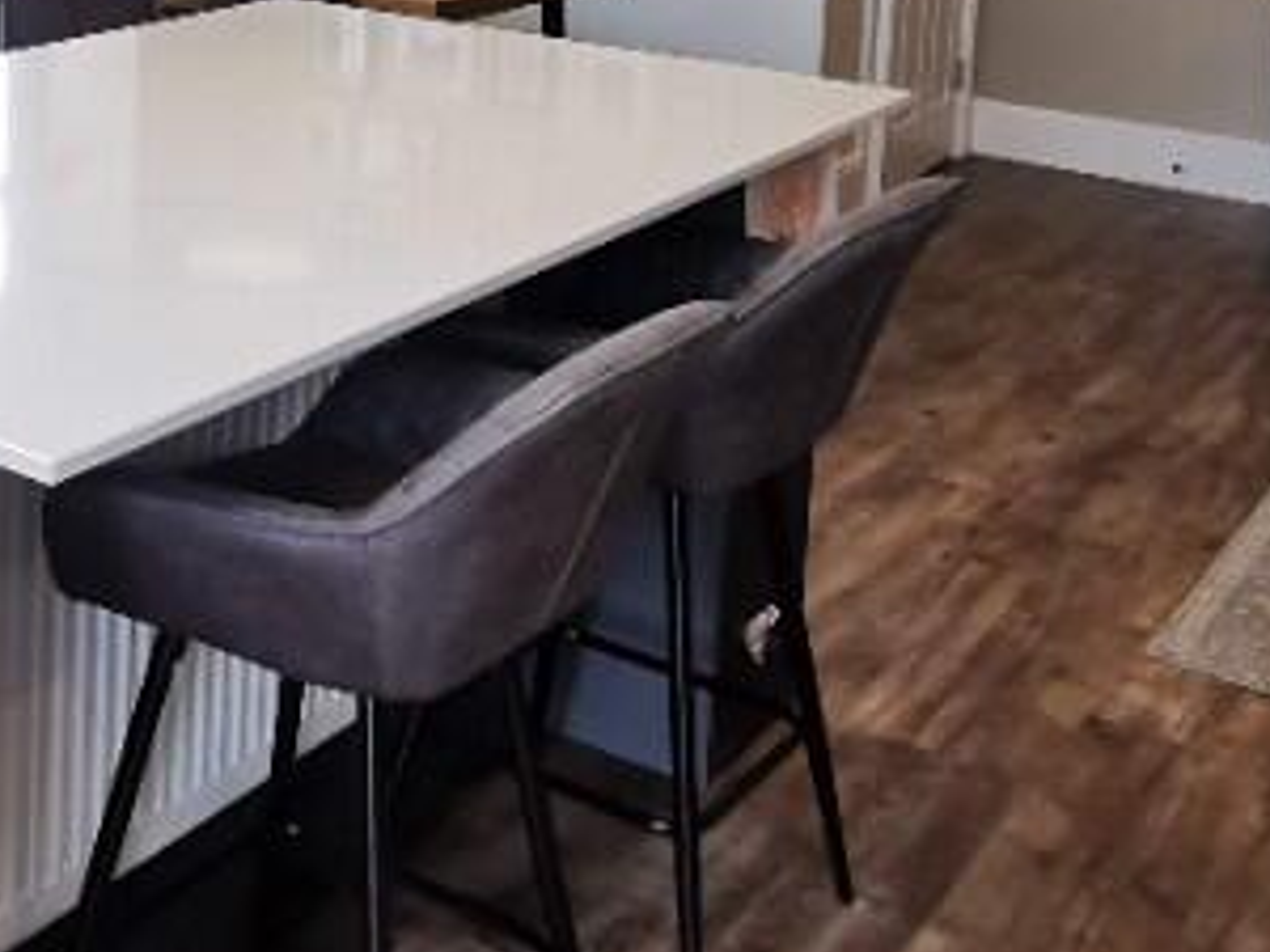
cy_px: -131
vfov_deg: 23.5
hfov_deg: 30.6
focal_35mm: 58
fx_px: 2128
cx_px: -38
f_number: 2.2
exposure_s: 1/50
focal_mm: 2.26
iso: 125
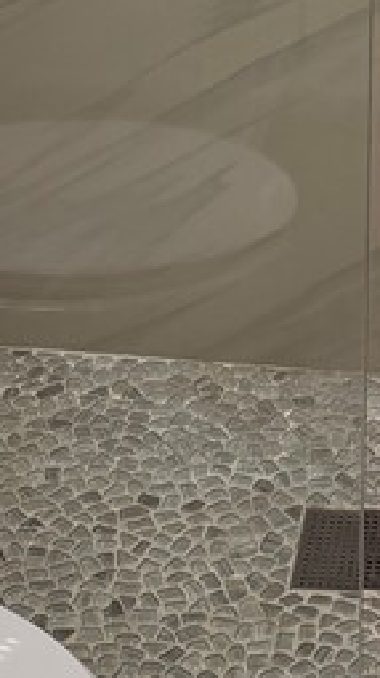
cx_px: 404
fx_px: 1885
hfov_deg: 11.4
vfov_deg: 17.0
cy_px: -516
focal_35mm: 105
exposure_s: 1/166
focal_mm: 6.76
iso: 200
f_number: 1.78
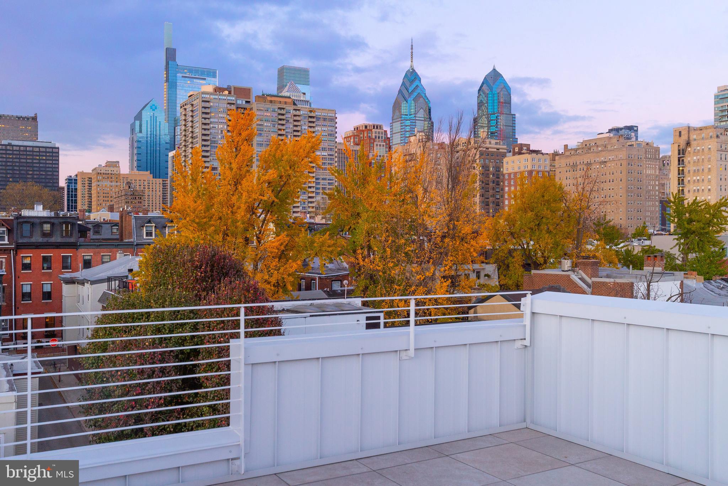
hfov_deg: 54.4
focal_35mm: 35
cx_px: 364
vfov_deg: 37.9
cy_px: 243
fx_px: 708
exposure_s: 1/50
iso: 640
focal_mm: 35
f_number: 10
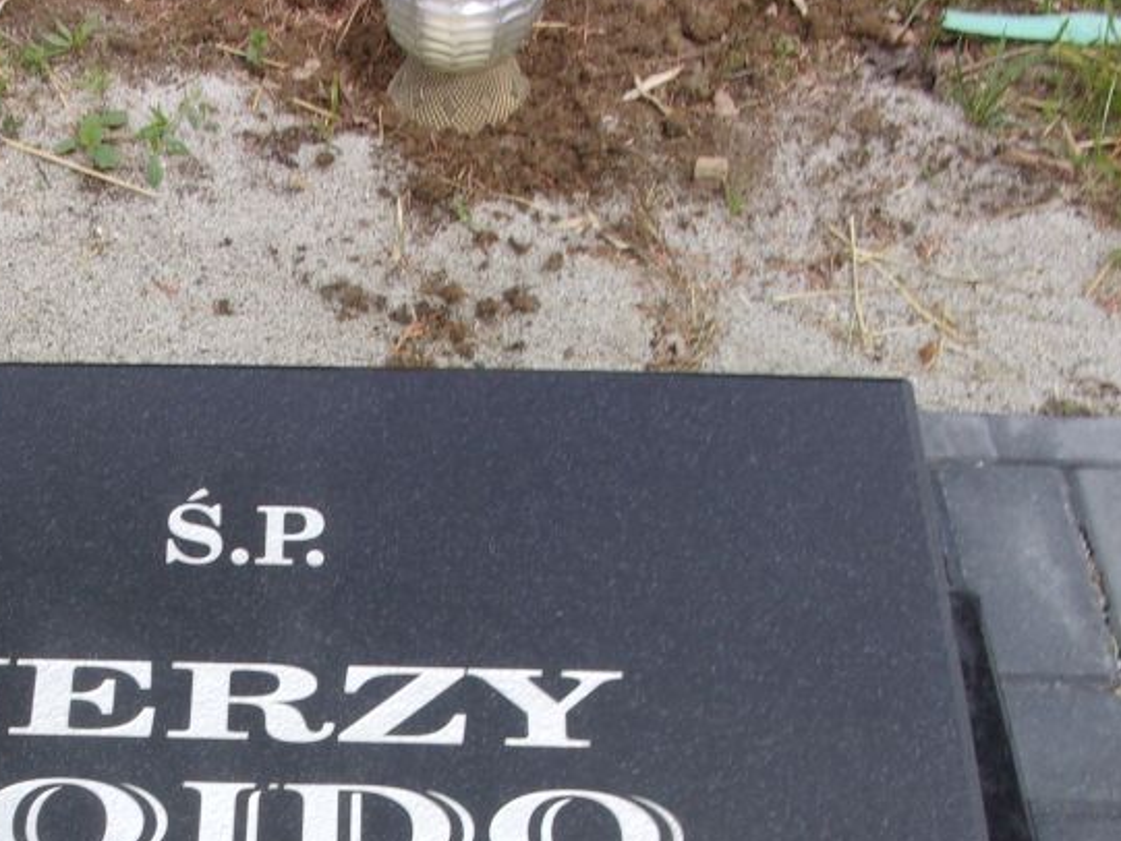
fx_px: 1717
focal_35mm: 53
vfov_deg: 26.4
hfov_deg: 35.6
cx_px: 334
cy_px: 785
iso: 80
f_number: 10.8
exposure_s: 1/70
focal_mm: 5.1
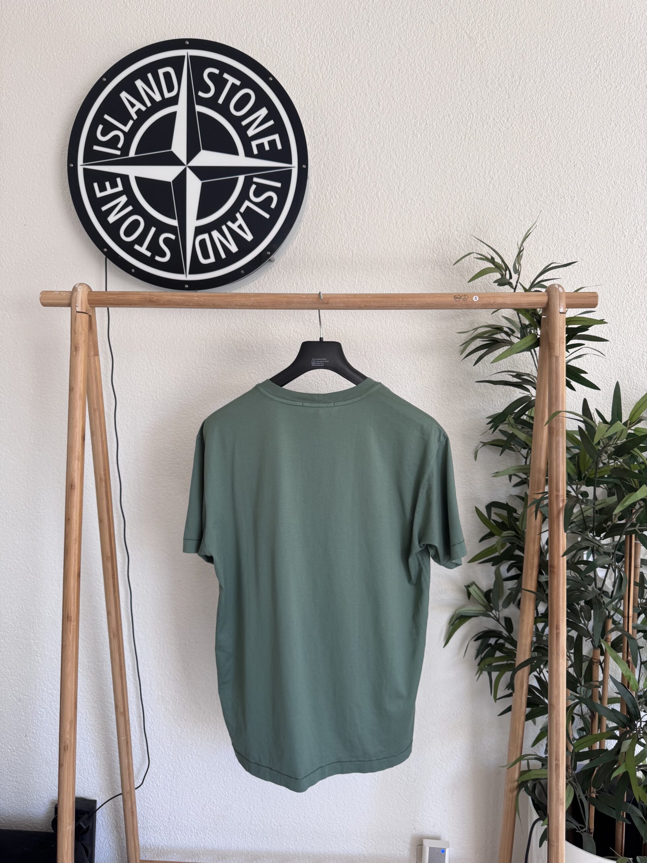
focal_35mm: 24
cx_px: 324
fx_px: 598
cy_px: 432
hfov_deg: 56.8
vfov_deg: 71.6
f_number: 1.78
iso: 125
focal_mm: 6.76
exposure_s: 1/121
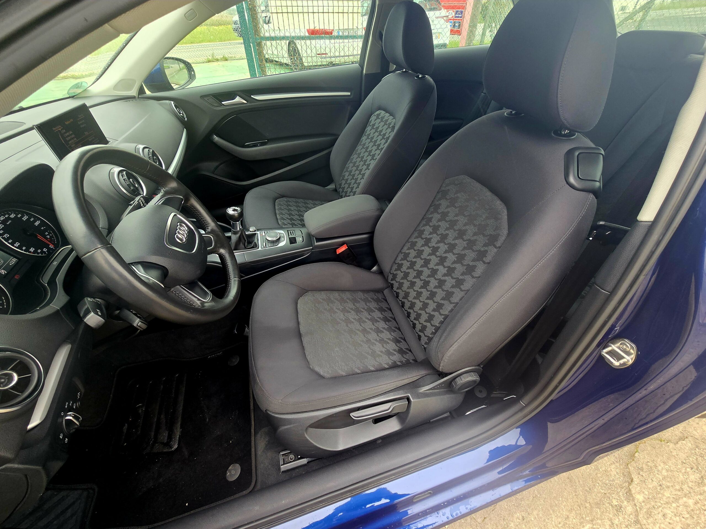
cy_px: 264
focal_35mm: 13
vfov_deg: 89.9
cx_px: 353
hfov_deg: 106.2
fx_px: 265
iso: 50
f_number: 2.2
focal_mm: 2.2
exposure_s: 1/114
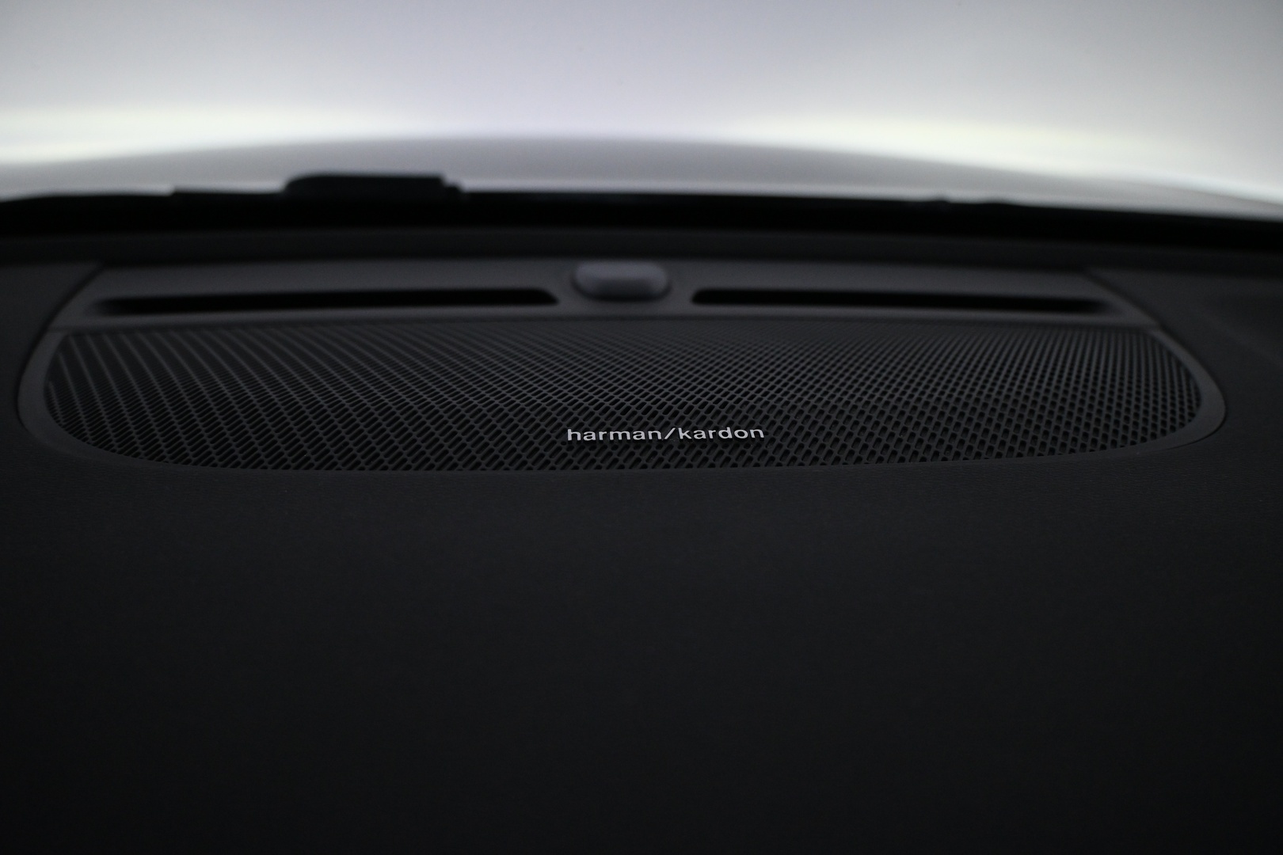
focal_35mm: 29
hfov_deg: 63.2
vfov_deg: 44.6
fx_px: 1042
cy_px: 428
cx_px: 642
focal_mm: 19.5
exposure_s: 1/125
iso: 1250
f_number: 3.8
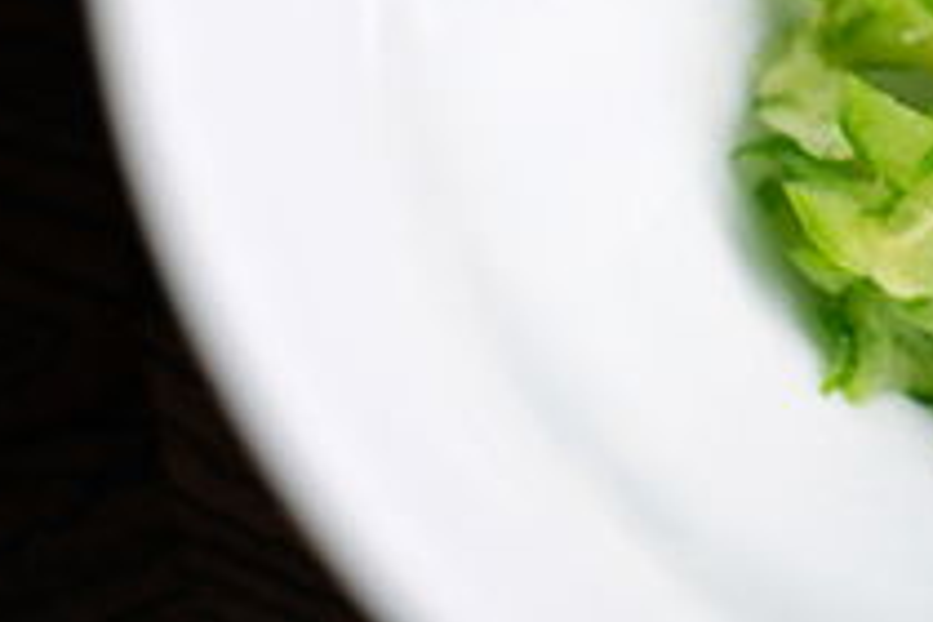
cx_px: 1026
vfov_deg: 8.5
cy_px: -9
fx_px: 4172
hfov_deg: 12.5
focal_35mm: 161
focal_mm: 30
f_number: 2.2
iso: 125
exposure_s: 1/200
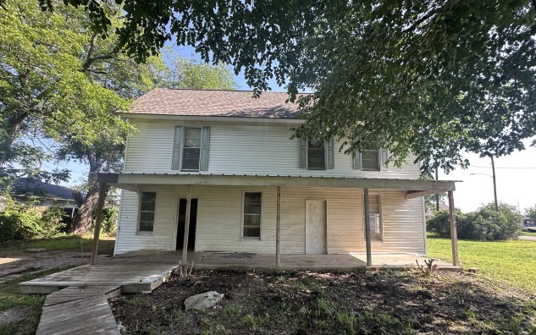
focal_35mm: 15
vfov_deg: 74.5
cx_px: 267
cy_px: 189
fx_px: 219
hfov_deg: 101.4
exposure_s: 1/202
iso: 40
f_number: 2.2
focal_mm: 2.22
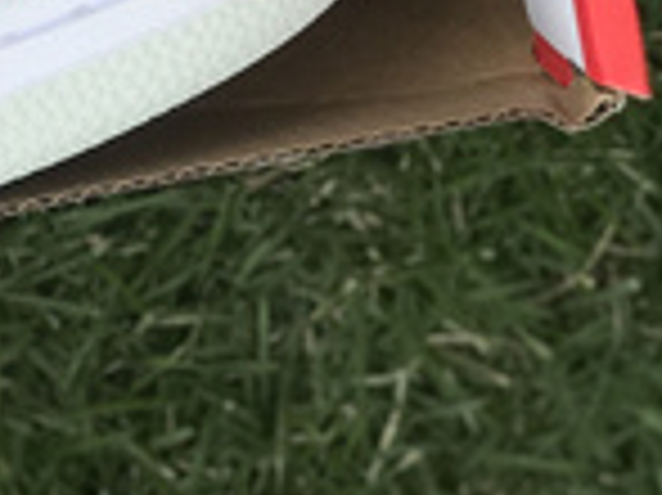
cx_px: -725
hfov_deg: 6.7
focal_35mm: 287
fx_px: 5484
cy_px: -610
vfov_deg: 5.0
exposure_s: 1/404
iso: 20
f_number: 2.8
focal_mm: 6.6
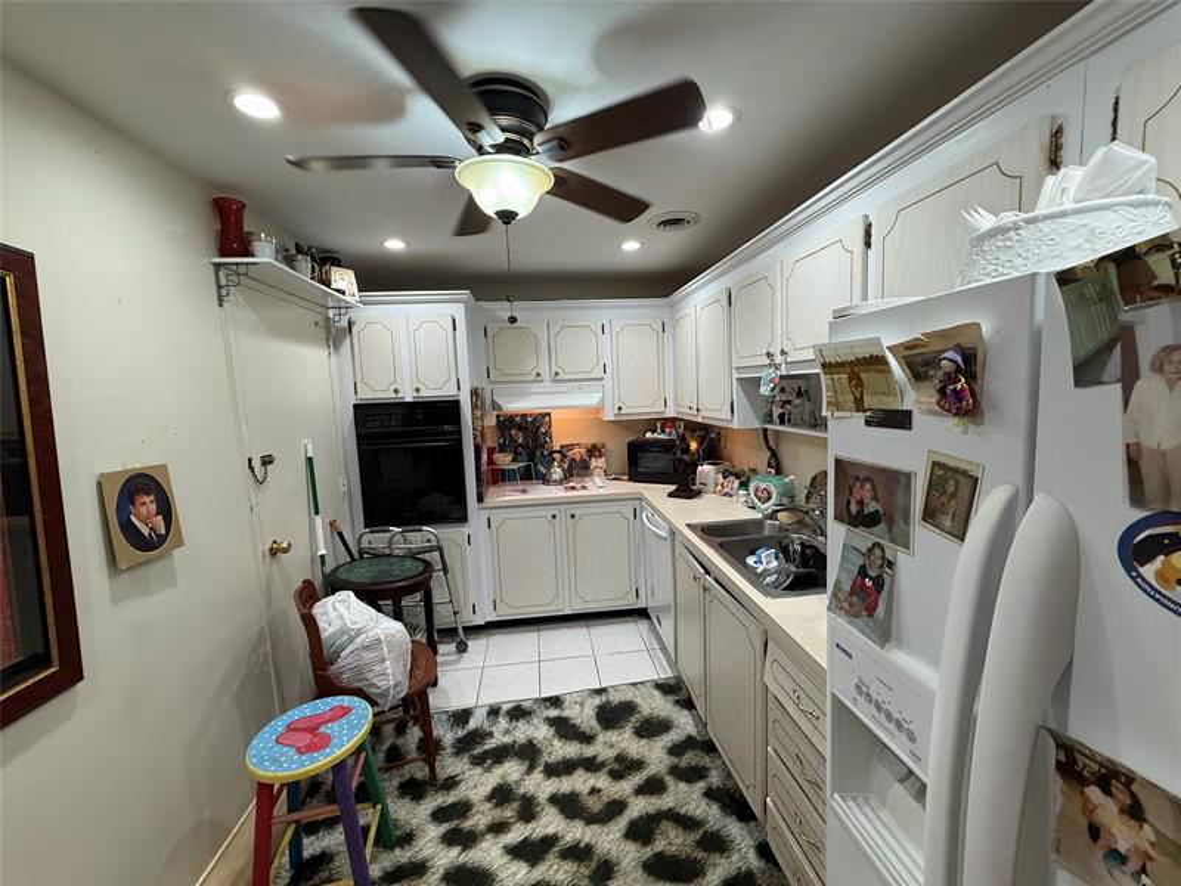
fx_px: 478
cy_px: 443
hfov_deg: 102.1
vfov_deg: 85.7
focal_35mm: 14
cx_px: 590
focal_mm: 2.22
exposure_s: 1/120
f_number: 2.2
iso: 200
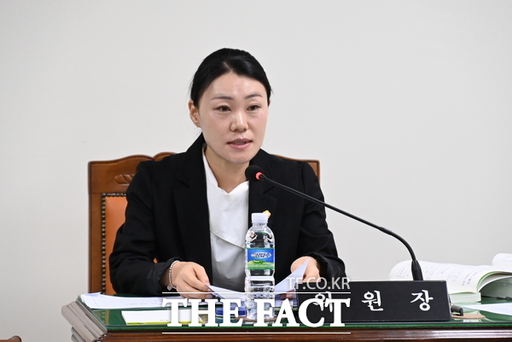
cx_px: 256
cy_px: 171
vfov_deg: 6.3
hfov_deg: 9.5
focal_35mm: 217
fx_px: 3086
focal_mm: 145
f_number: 8
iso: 4000
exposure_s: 1/160
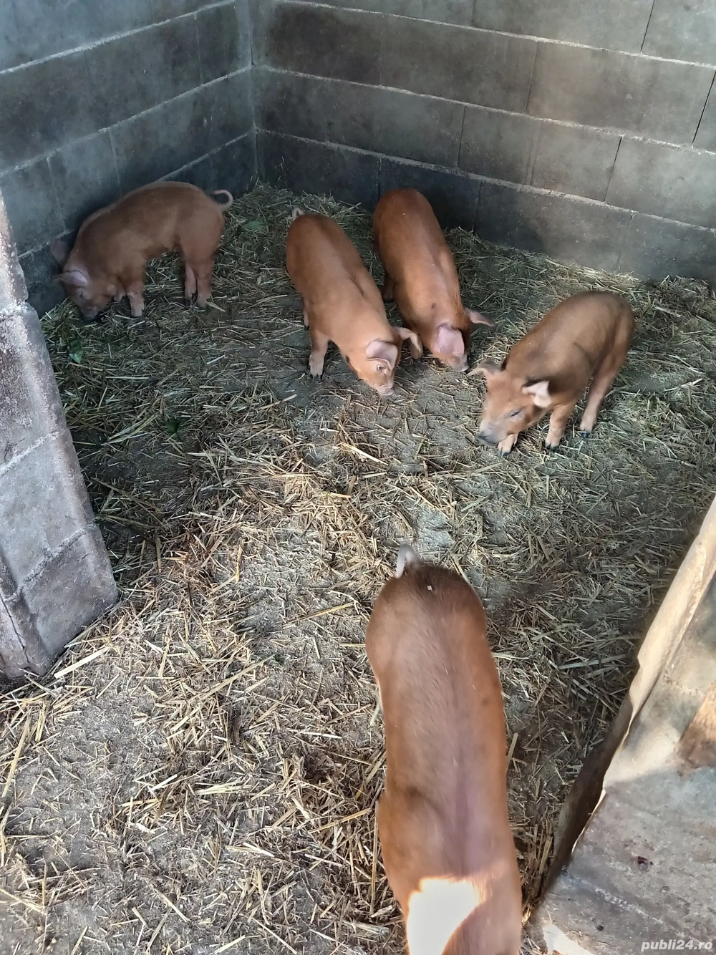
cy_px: 478
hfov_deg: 51.3
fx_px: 745
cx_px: 358
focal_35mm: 27
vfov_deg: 65.3
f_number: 1.8
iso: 2306
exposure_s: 1/100
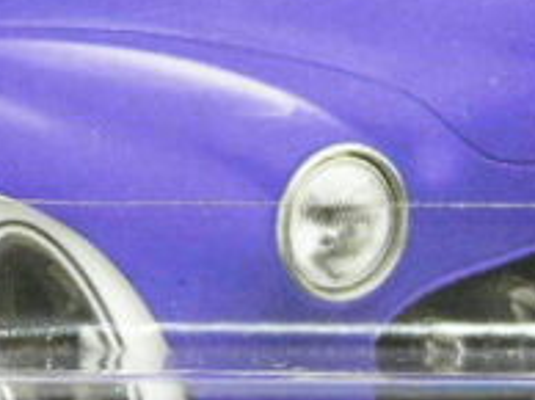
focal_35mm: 430
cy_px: 406
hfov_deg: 4.6
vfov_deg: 3.4
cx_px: 585
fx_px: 6638
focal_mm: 14.3
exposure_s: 1/40
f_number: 3.6
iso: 200
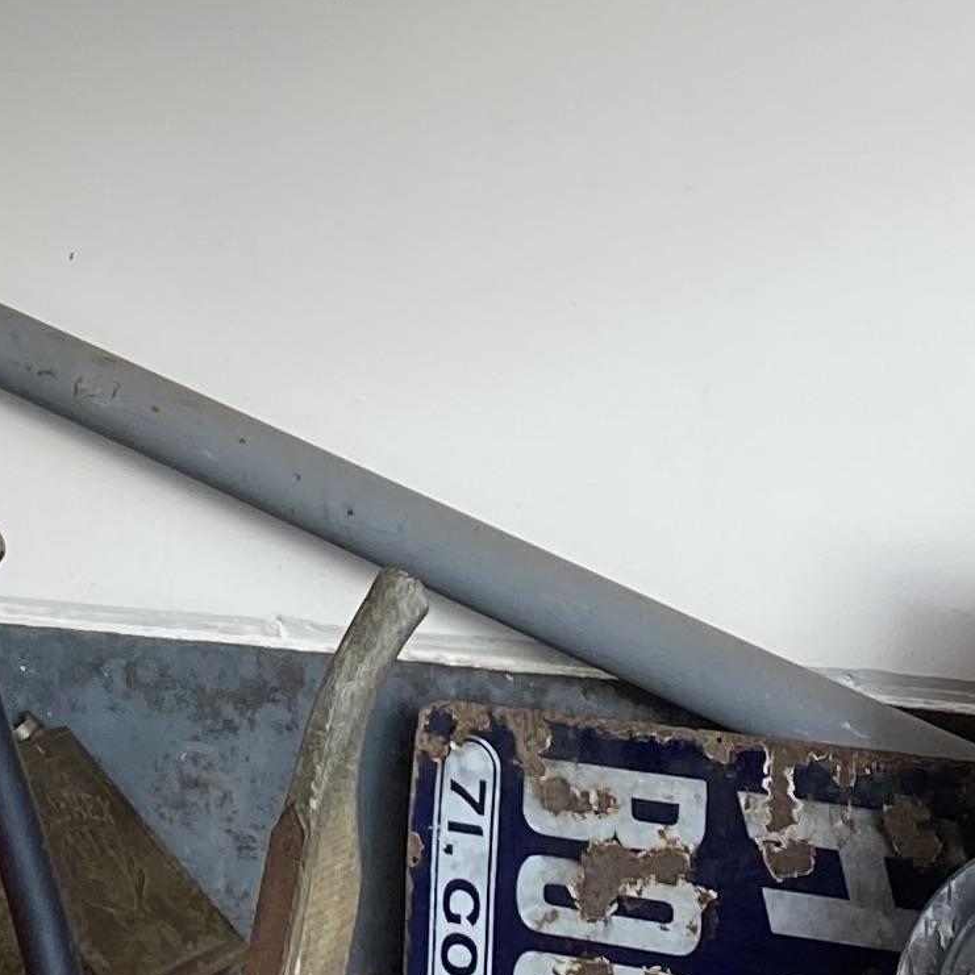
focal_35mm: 125
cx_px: -87
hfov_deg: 13.7
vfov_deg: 13.5
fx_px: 3983
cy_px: -217
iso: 64
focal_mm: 4.25
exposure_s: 1/100
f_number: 1.8
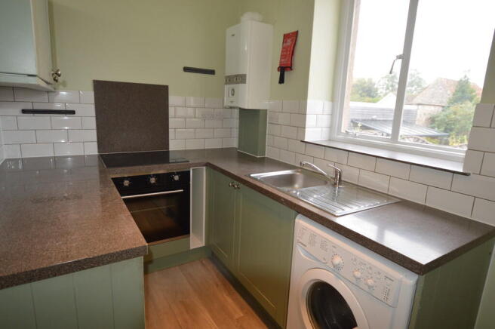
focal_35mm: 20
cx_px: 248
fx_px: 268
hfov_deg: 85.5
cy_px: 164
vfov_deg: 63.1
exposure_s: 1/80
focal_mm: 13
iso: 400
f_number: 4
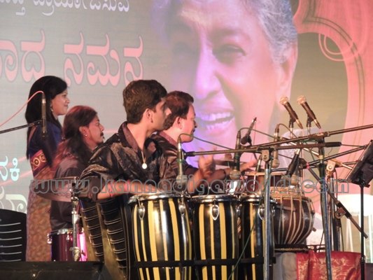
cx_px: 186
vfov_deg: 5.4
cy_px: 140
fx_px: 2964
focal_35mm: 275
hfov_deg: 7.2
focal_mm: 49
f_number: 4.7
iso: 800
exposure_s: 1/40
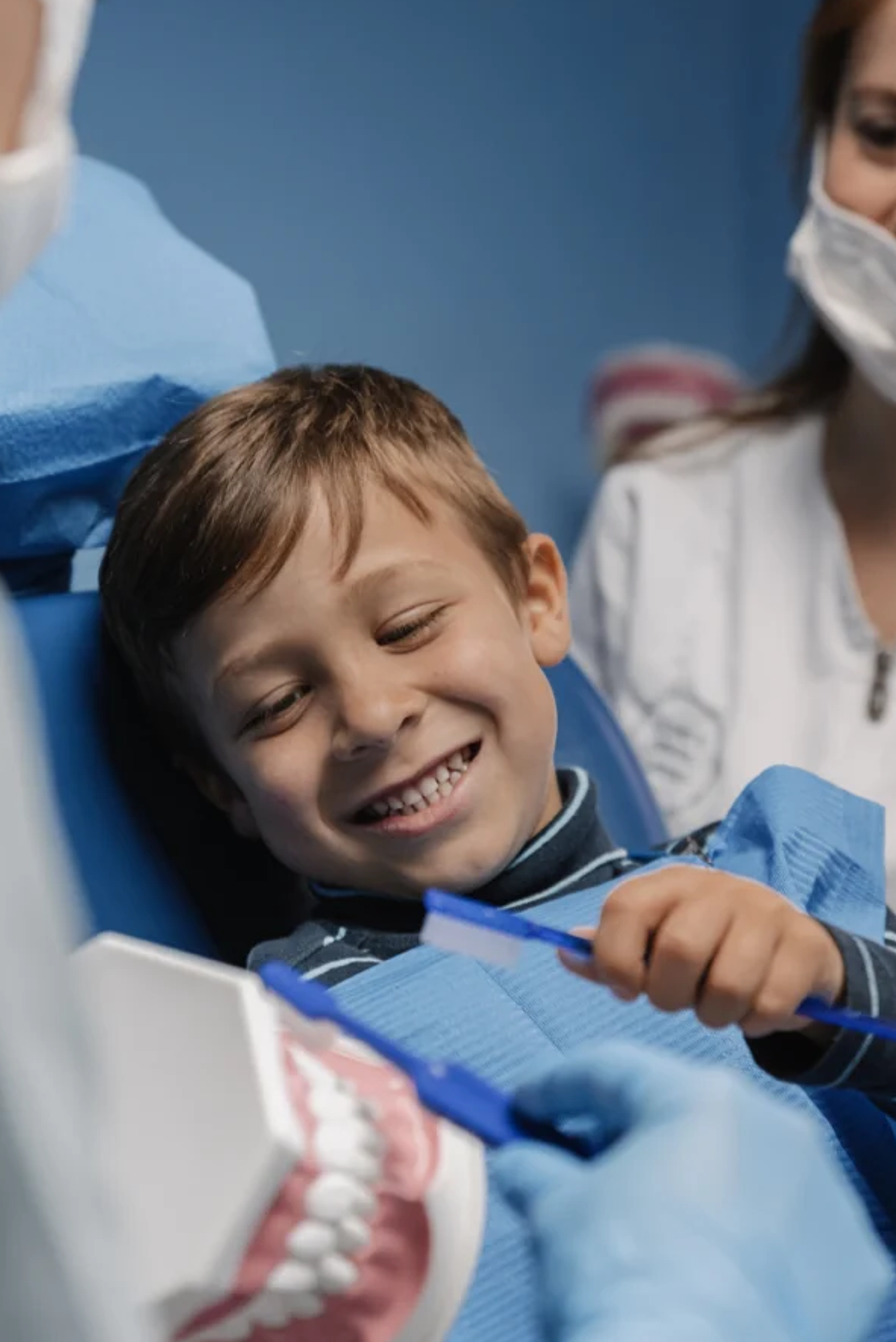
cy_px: 576
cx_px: 479
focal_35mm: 91
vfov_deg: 22.4
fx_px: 3393
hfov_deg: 15.0
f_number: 3.5
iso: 640
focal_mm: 70
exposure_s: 1/125
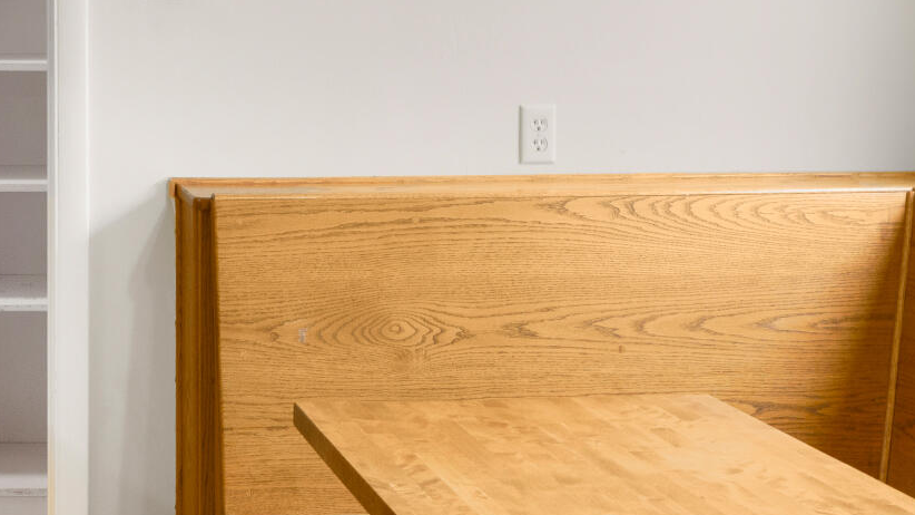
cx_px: -80
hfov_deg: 29.3
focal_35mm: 65
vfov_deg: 18.1
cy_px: 14
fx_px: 1577
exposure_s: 1/4
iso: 250
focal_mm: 17
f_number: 9
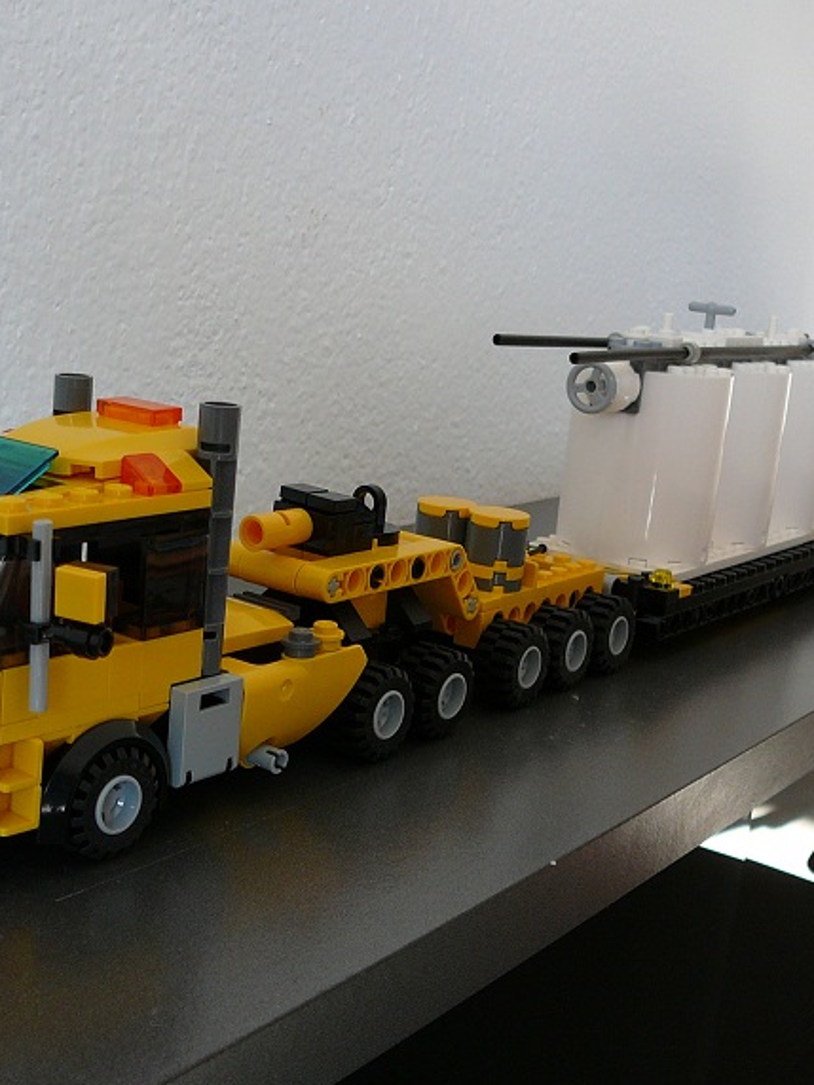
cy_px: 541
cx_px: 298
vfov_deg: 40.4
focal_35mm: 47
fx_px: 1474
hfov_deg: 30.7
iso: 100
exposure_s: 1/50
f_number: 2.8
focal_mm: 5.2
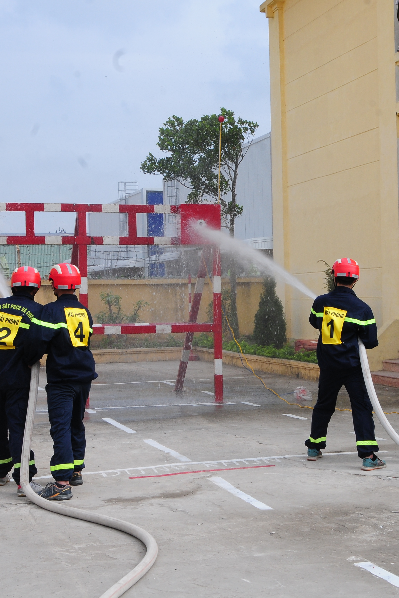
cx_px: 285
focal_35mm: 73
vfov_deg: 27.7
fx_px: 1213
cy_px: 302
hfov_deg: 18.6
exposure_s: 1/200
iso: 250
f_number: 14
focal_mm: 32
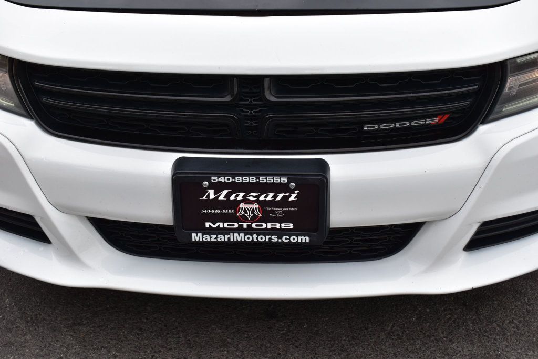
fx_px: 717
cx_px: 269
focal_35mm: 48
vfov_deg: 28.1
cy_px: 180
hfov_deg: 41.1
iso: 400
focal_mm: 32
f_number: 8
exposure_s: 1/50
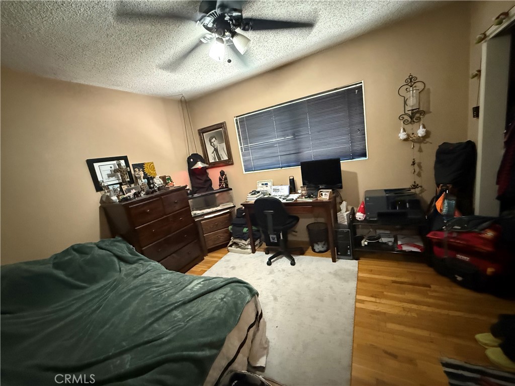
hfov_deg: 102.1
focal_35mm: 14
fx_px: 208
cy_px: 193
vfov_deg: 85.7
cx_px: 258
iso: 1250
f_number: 2.2
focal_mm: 2.22
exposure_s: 1/40
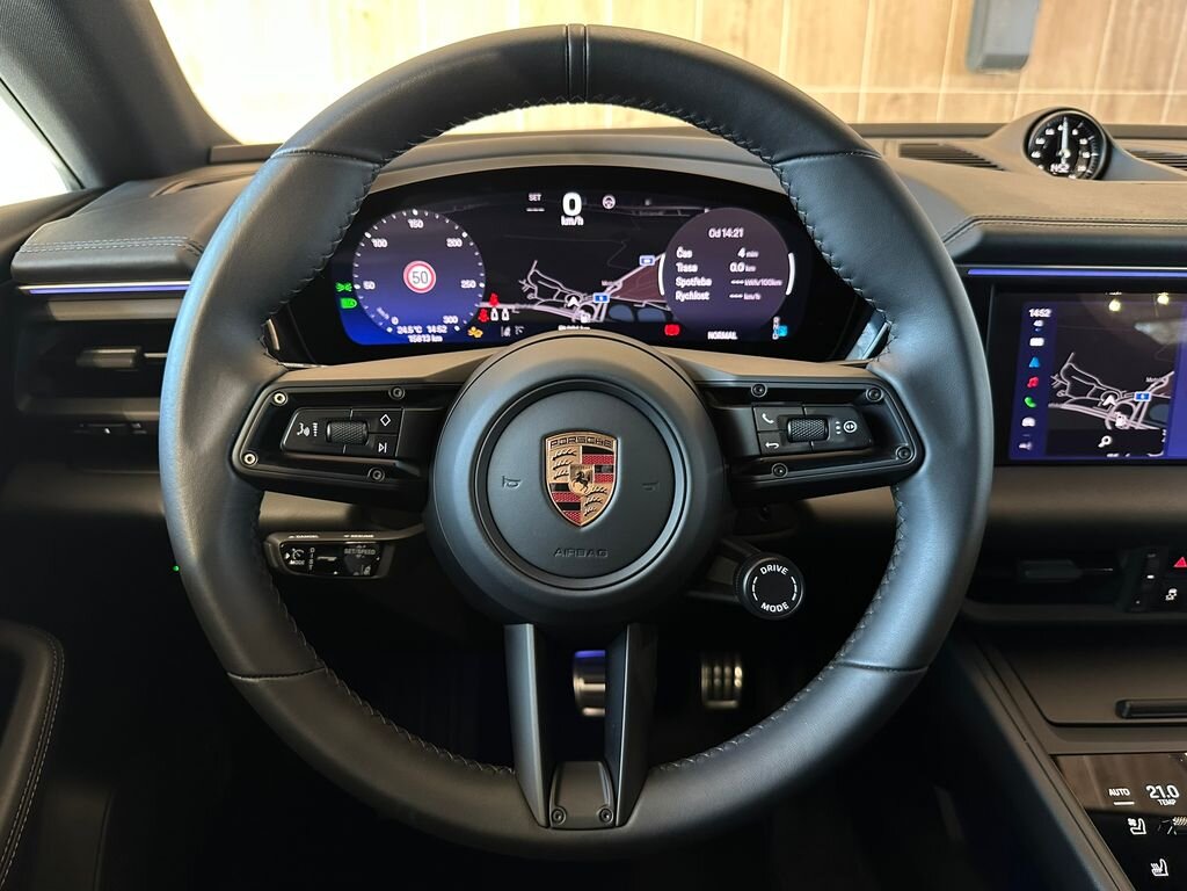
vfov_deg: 56.8
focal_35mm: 24
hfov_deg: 71.6
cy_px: 446
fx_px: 823
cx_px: 594
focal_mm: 6.86
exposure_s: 1/51
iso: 400
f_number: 1.78
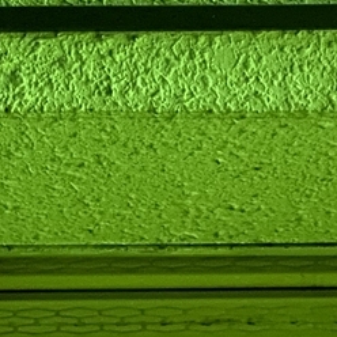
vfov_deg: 14.9
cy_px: -126
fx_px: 1223
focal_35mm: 111
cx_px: -82
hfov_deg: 15.1
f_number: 1.8
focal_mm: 4.25
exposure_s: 1/8
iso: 1250
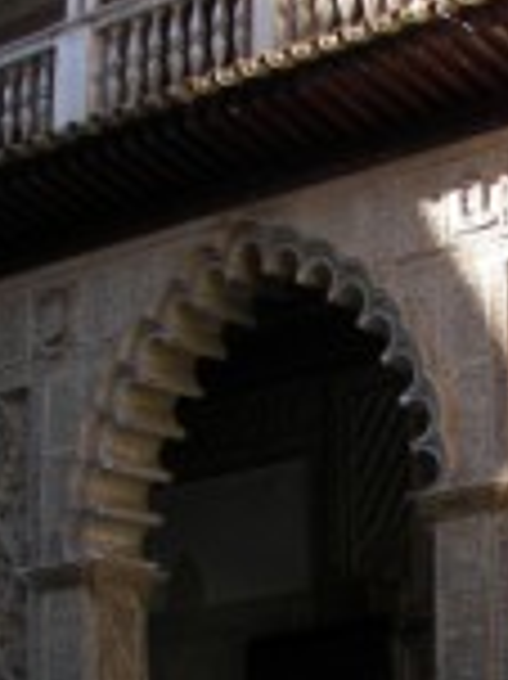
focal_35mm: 107
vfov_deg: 18.3
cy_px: 468
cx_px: 508
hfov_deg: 13.6
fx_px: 2097
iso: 50
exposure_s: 1/250
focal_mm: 6
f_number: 2.8
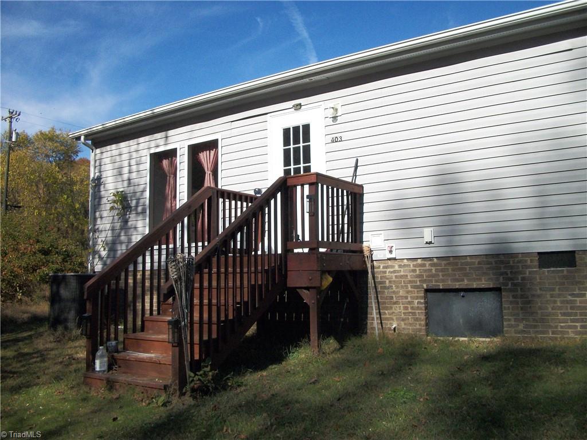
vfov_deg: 44.2
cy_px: 220
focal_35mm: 32
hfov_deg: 56.8
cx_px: 294
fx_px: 543
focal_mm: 5.7
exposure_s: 1/500
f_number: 8.8
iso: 200
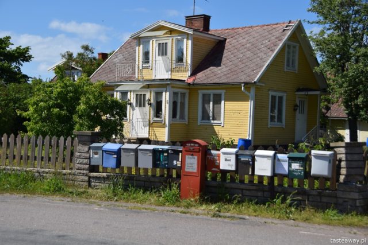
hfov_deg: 36.9
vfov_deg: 25.1
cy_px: 122
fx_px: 552
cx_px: 184
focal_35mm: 54
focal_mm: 36
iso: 100
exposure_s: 1/1000
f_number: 5
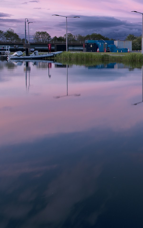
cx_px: 243
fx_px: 237
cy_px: 57
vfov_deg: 49.5
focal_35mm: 38
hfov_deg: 22.9
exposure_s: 1/2
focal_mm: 15
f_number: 16
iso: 31
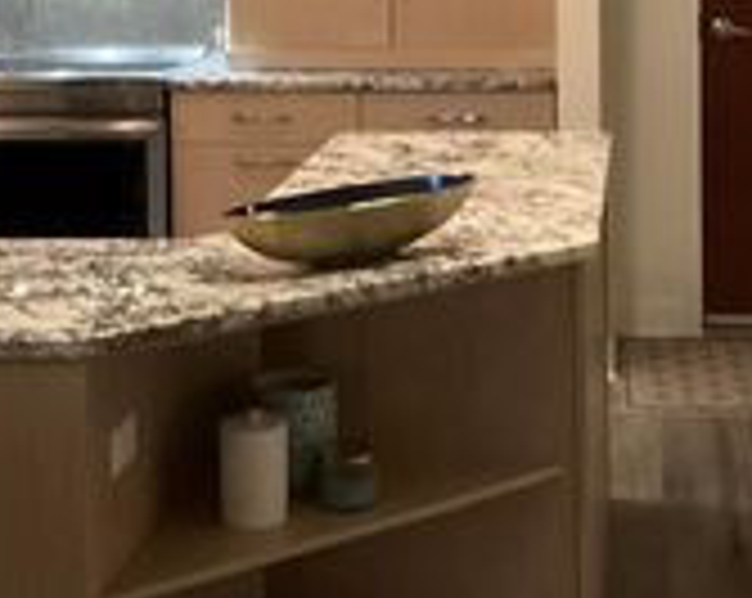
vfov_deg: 17.4
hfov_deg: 22.5
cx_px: 419
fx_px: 1888
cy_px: -61
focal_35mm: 85
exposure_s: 1/30
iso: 500
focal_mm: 3
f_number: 1.8
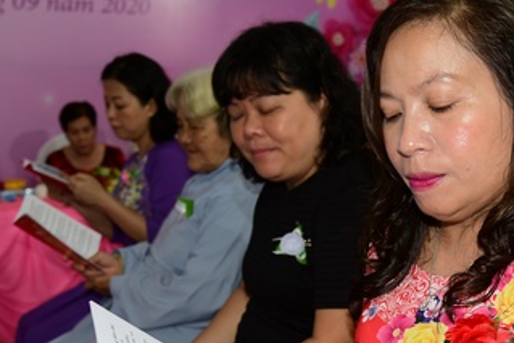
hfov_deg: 36.1
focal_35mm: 55
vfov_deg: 24.5
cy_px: 238
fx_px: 786
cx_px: 305
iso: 320
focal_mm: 27
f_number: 4
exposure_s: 1/60
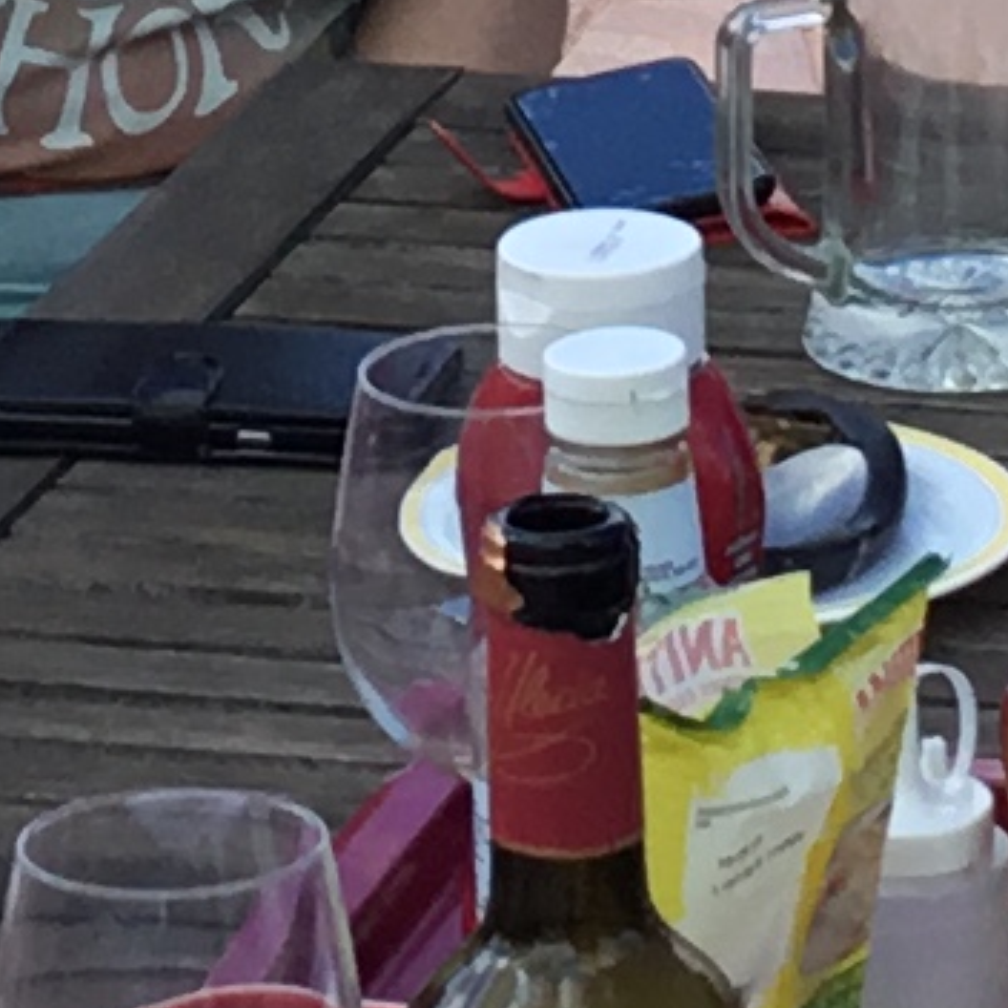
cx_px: 934
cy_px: -598
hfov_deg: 6.9
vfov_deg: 6.8
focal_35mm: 254
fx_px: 8368
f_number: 2.4
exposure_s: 1/652
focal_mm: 3.3
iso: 25
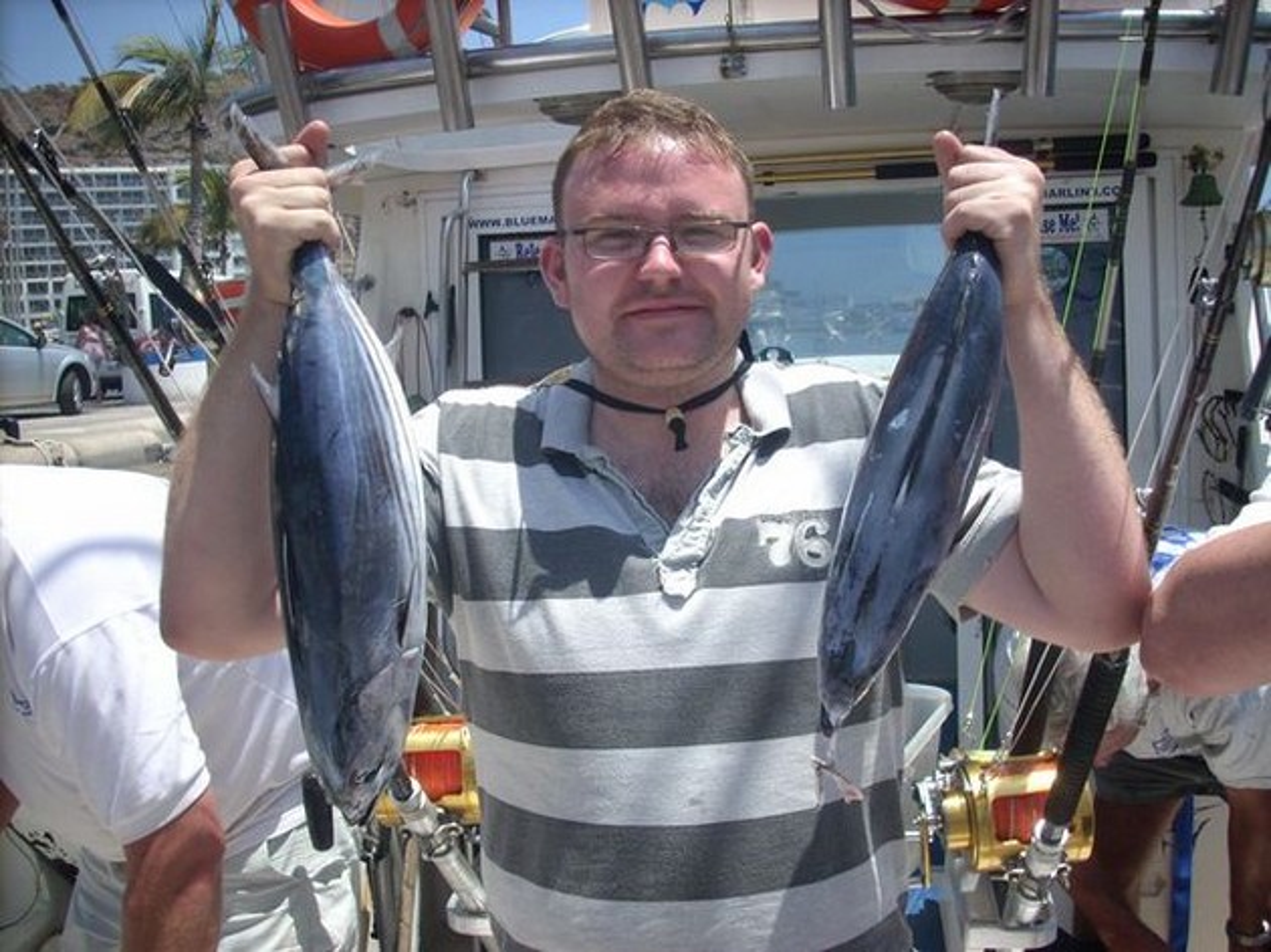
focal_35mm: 37
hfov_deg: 50.2
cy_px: 476
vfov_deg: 38.6
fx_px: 1358
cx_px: 636
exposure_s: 1/193
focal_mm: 6.2
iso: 64
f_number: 5.6
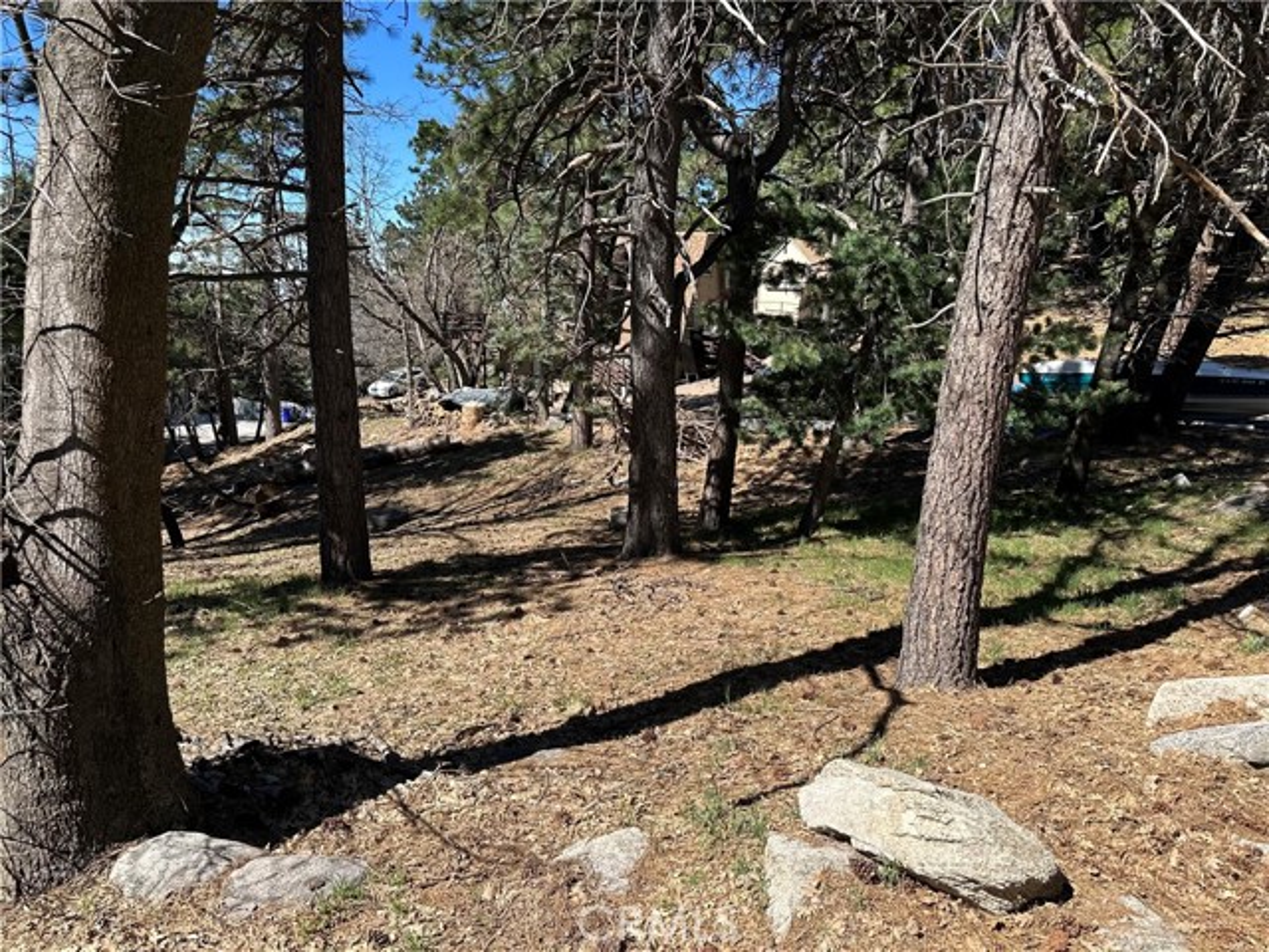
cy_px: 476
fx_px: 880
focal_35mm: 24
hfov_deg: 71.6
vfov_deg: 56.8
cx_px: 634
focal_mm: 6.86
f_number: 1.78
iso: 80
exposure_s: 1/2203
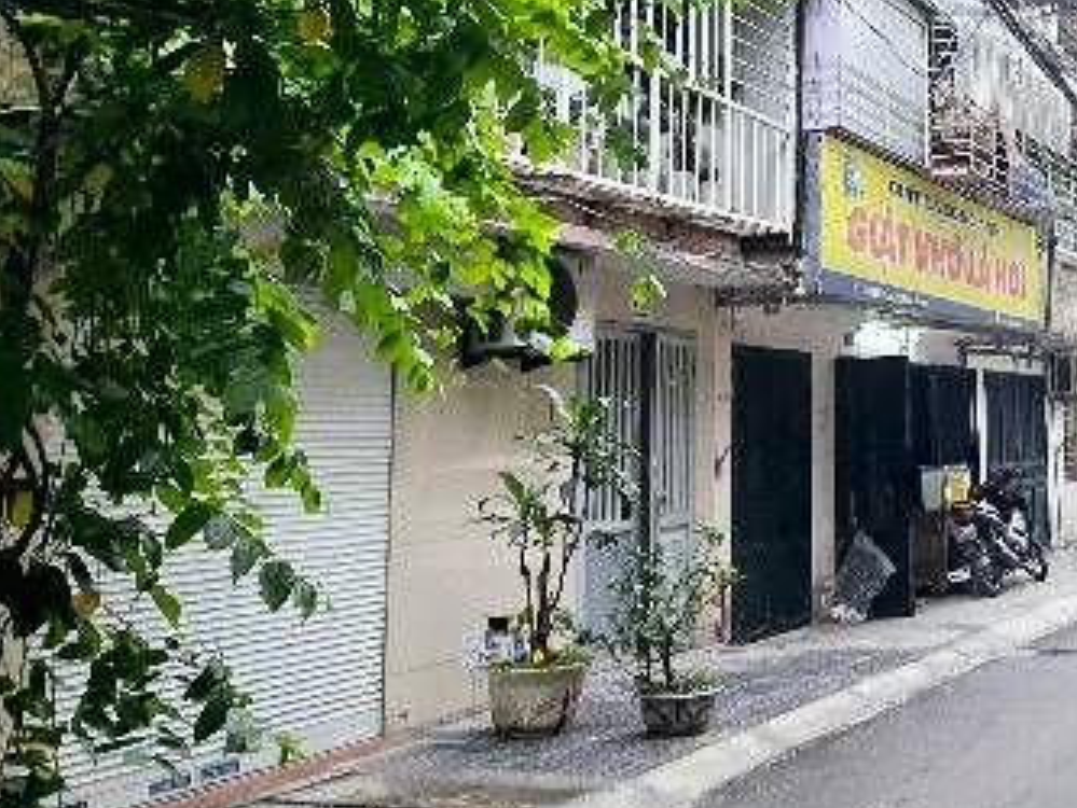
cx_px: 1161
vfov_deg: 35.4
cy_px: 233
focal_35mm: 40
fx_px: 1245
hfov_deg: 39.1
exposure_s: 1/50
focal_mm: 2.2
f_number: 2.2
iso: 64
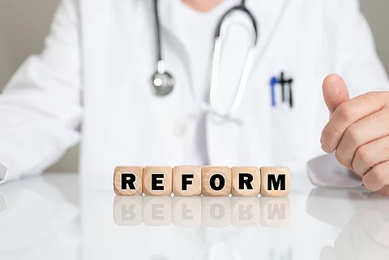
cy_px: 130
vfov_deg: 27.0
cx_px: 194
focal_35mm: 50
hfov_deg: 39.6
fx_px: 540
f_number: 2.5
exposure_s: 1/125
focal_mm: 50
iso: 100
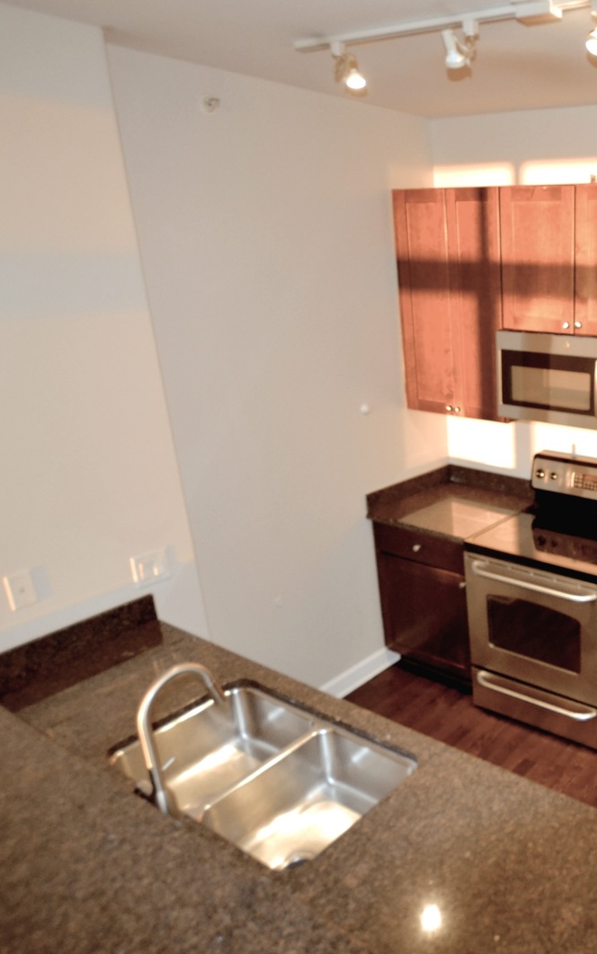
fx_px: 671
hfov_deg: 41.2
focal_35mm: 26
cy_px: 481
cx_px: 610
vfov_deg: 70.9
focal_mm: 11
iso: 800
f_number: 3.5
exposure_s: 1/60
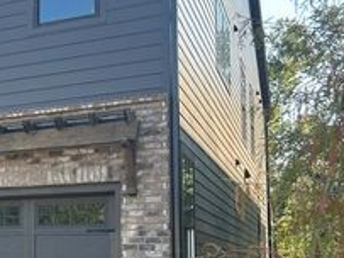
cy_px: 206
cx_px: -27
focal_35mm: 64
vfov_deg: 22.6
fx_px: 636
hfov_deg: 27.8
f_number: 1.5
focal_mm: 5.7
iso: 50
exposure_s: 1/753
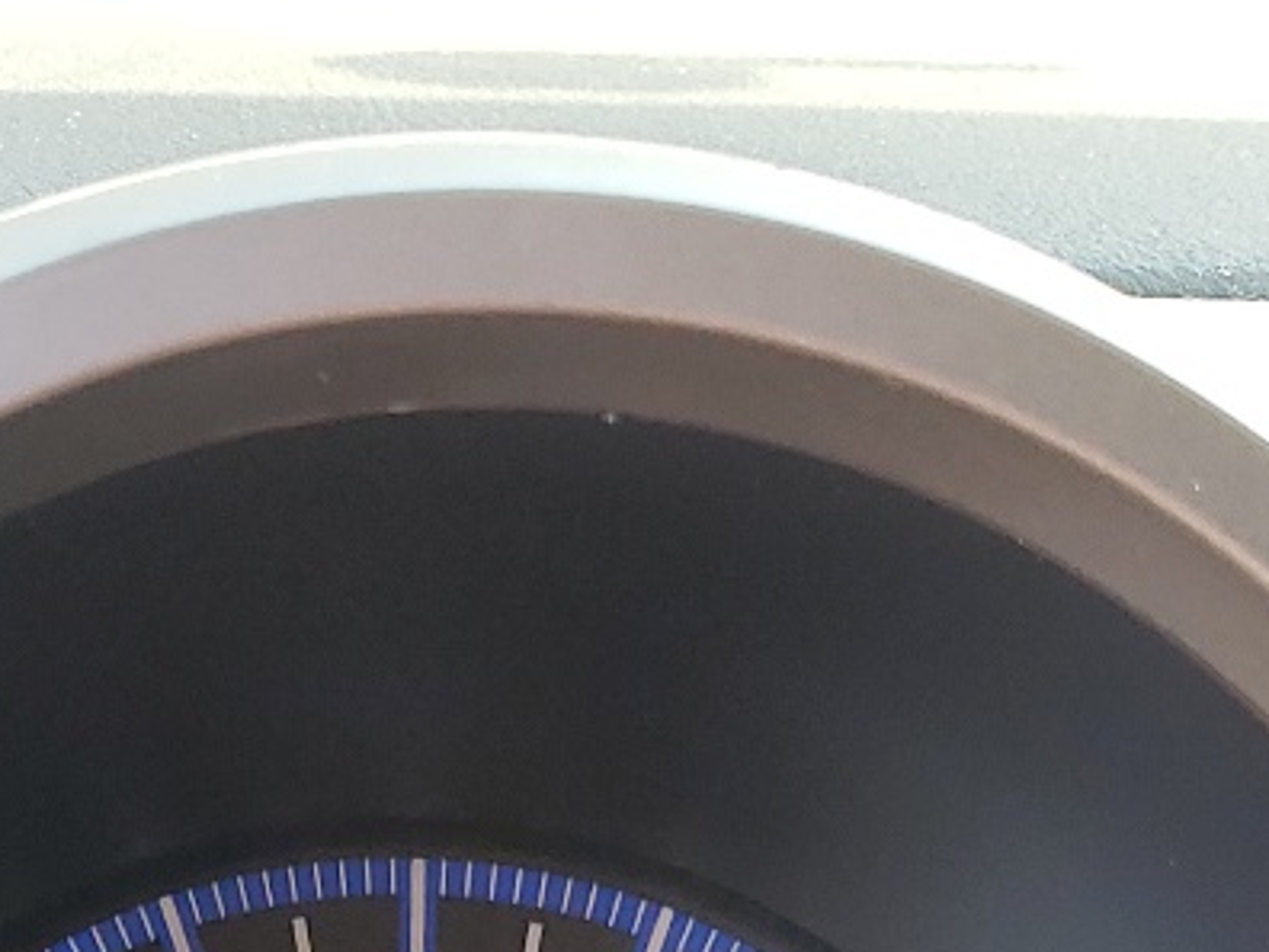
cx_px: 545
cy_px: 1664
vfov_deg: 12.9
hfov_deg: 18.7
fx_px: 3849
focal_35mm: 105
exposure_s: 1/120
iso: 54
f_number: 1.5
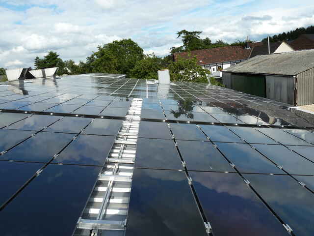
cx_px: 157
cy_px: 118
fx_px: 227
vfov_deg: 54.9
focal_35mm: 25
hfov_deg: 69.4
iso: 80
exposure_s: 1/400
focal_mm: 4.1
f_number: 4.5
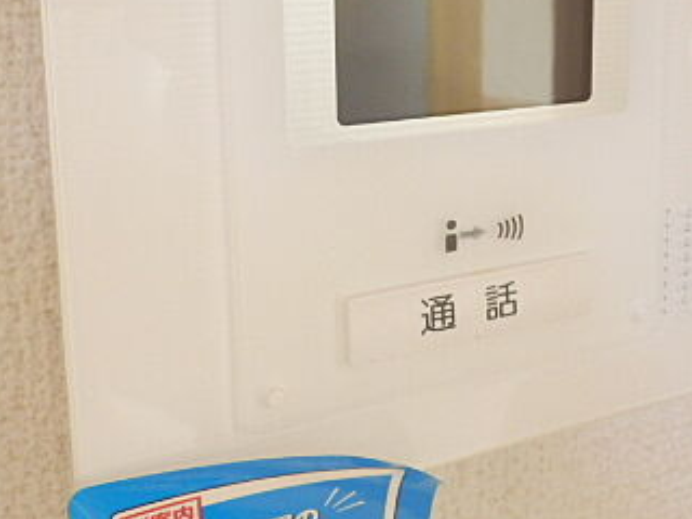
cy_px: 74
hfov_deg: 39.4
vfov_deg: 29.3
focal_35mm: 48
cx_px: 439
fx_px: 960
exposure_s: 1/30
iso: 400
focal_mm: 4.2
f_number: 3
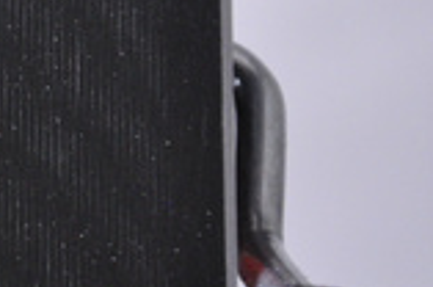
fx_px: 5431
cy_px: 57
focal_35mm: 452
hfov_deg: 4.5
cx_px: -171
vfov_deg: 3.0
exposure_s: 1/125
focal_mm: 105
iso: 3200
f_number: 8
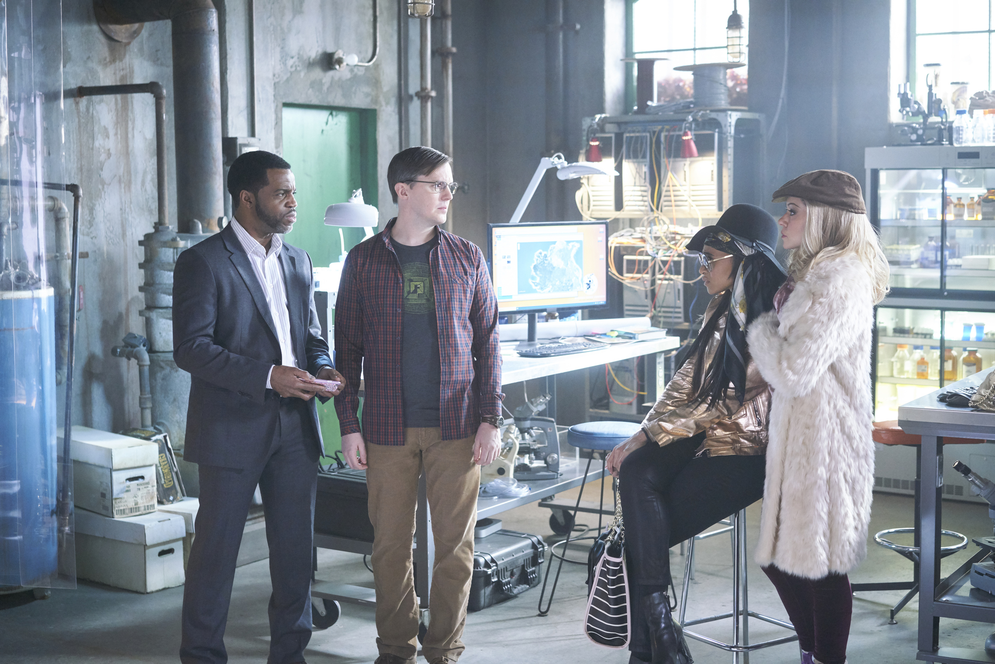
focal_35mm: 55
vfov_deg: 24.6
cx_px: 498
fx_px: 1520
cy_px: 332
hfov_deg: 36.2
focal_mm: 55
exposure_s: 1/100
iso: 3200
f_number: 3.2
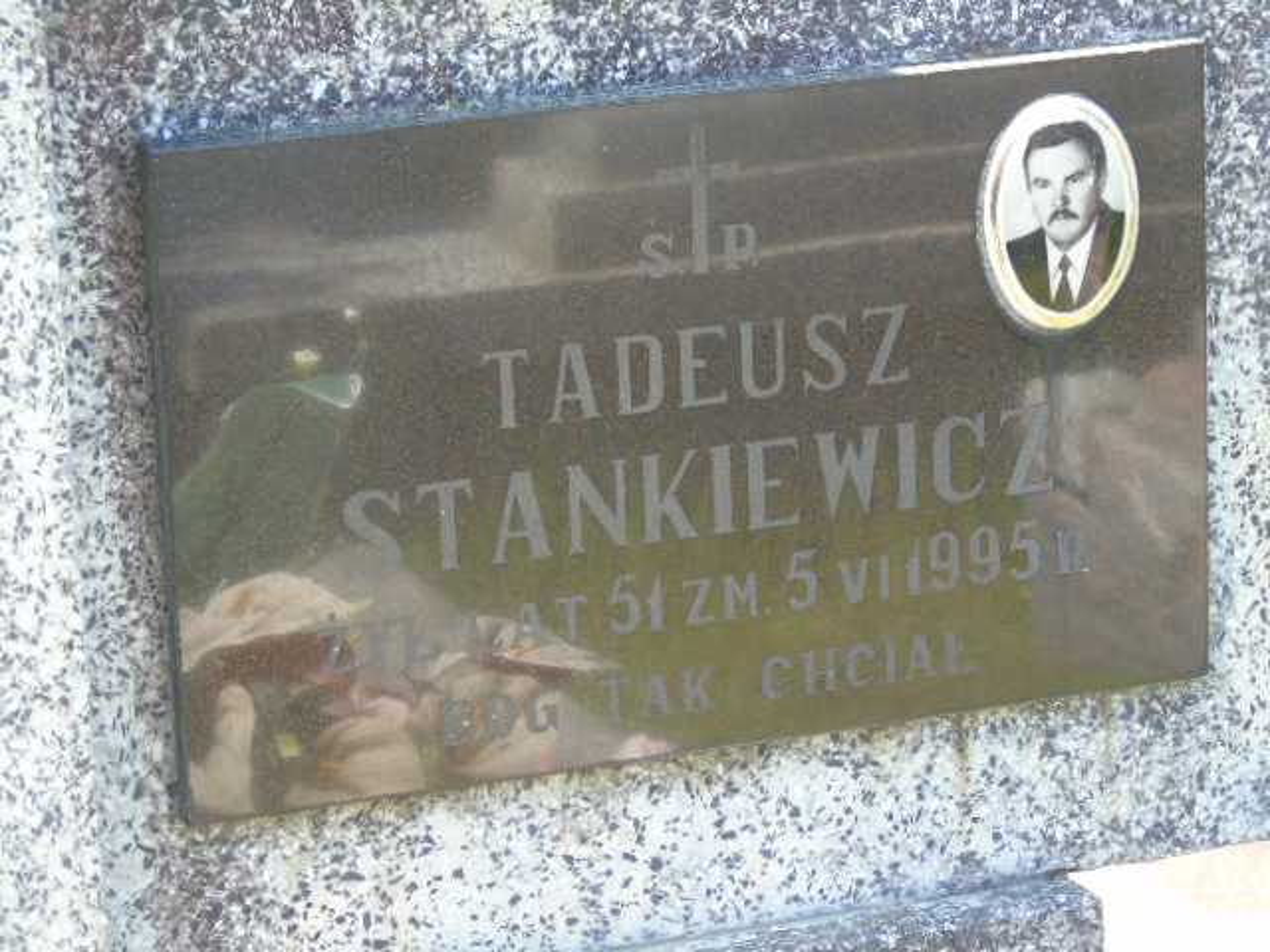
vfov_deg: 10.4
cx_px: 635
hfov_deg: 13.9
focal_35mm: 142
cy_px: 476
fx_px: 5210
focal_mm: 25
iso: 250
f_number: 4.7
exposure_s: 1/125
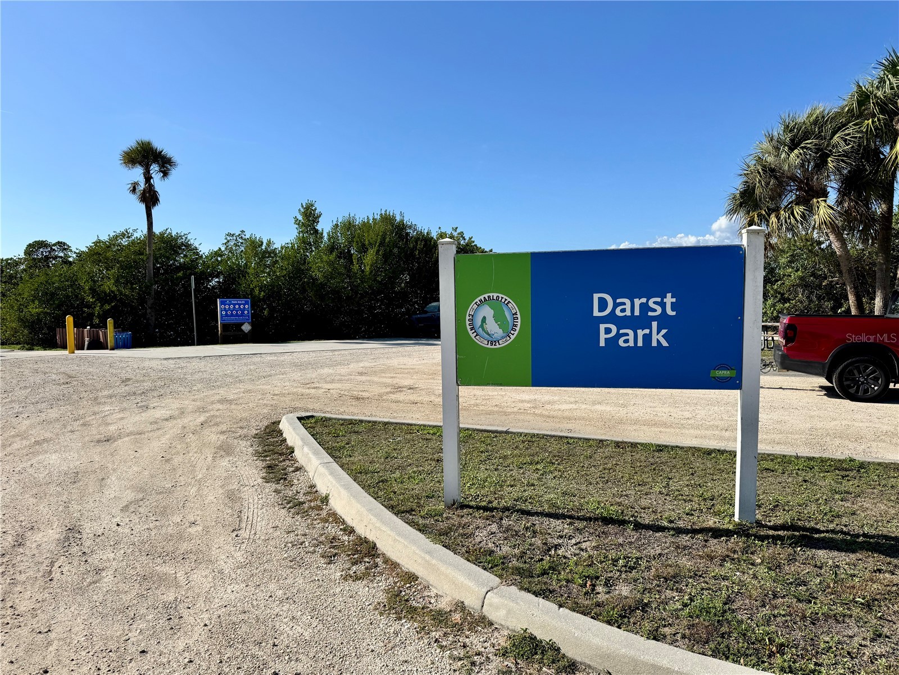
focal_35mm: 24
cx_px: 450
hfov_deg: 71.6
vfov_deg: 56.8
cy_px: 338
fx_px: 623
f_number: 1.78
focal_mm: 6.76
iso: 80
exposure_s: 1/6410
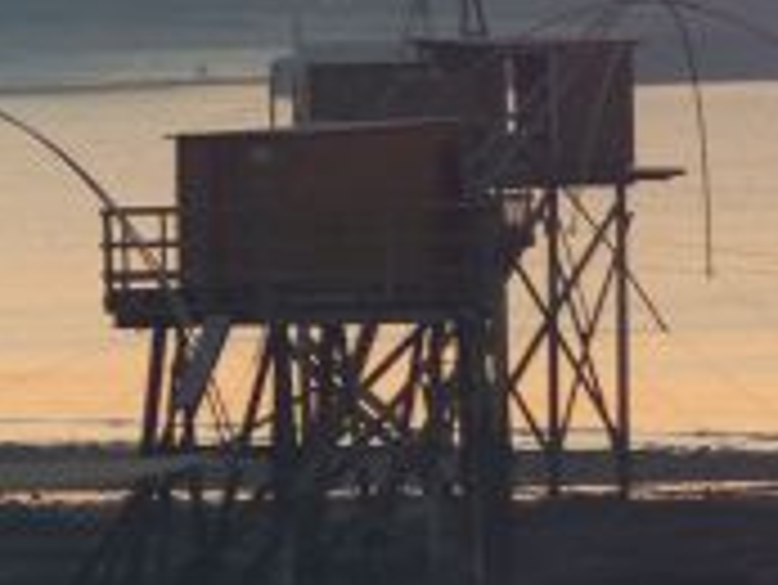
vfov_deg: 1.2
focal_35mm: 1280
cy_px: -61
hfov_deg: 1.5
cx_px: 935
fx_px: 28788
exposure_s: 1/160
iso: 100
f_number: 4
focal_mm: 79.8
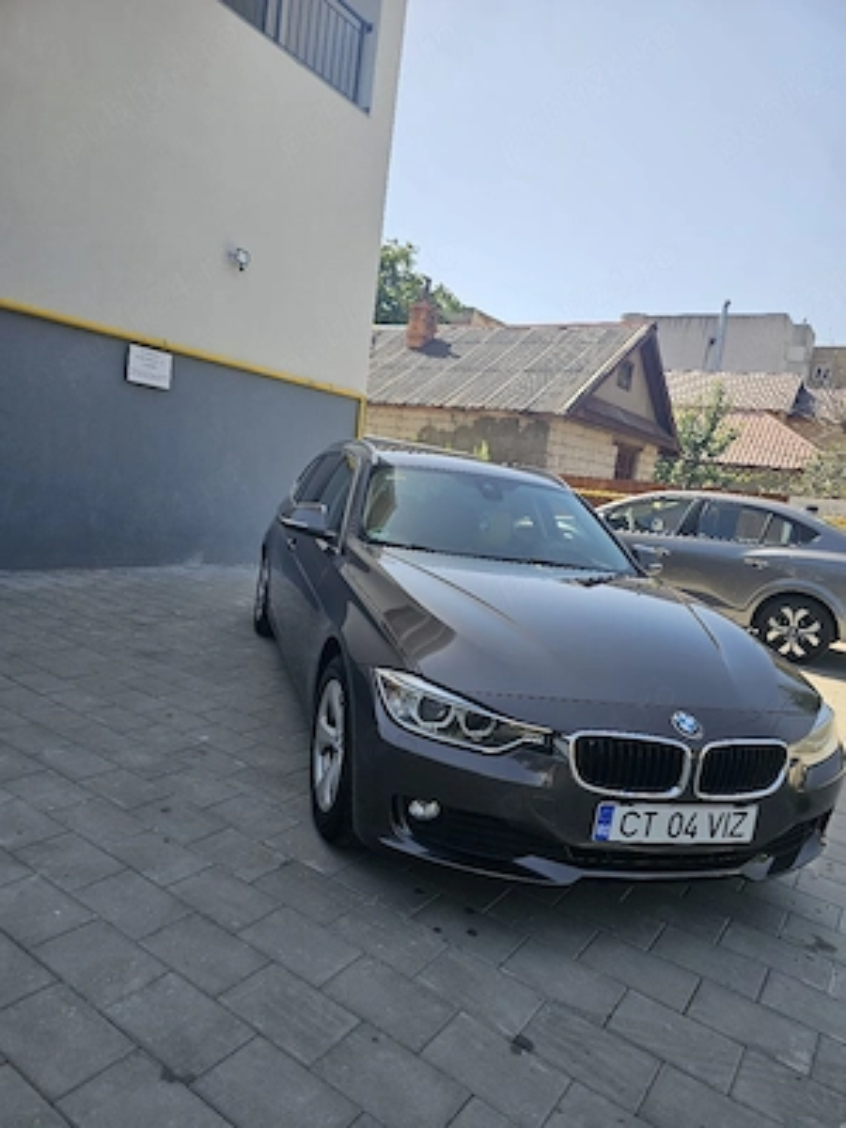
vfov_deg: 73.9
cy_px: 564
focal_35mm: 23
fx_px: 749
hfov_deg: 58.9
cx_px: 423
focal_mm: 6.3
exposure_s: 1/476
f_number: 1.7
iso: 10
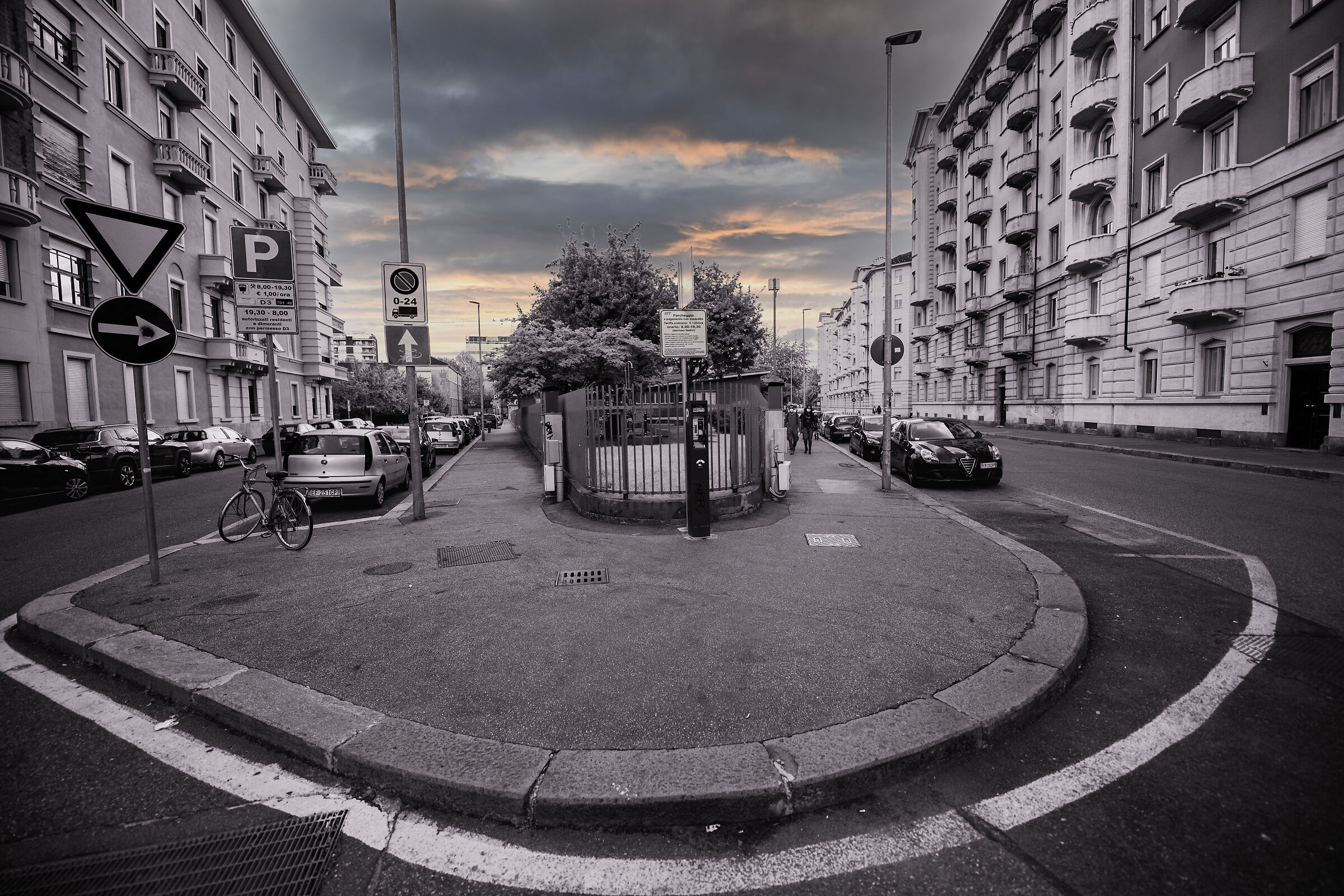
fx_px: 523
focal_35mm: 14
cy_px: 448
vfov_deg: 81.2
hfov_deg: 104.3
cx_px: 672
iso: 640
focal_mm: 14
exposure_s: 1/1600
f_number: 2.8
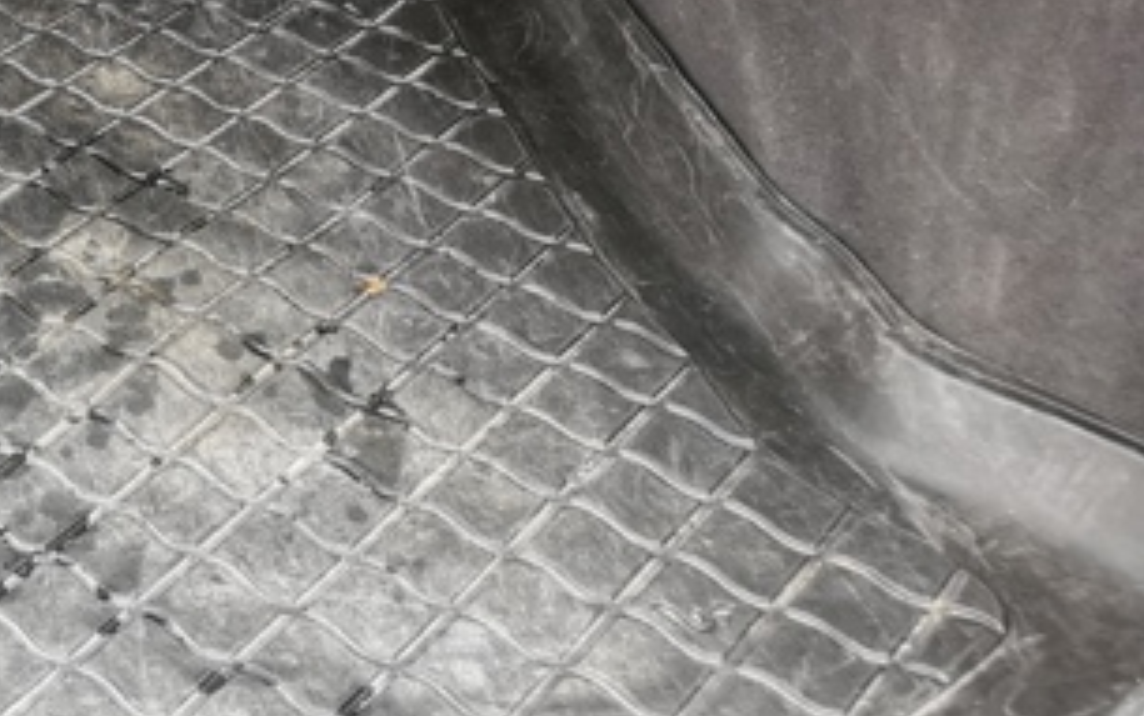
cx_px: -341
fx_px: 2340
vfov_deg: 17.0
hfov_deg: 24.1
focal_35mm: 75
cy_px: 0
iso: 80
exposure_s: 1/100
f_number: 1.8
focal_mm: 5.58
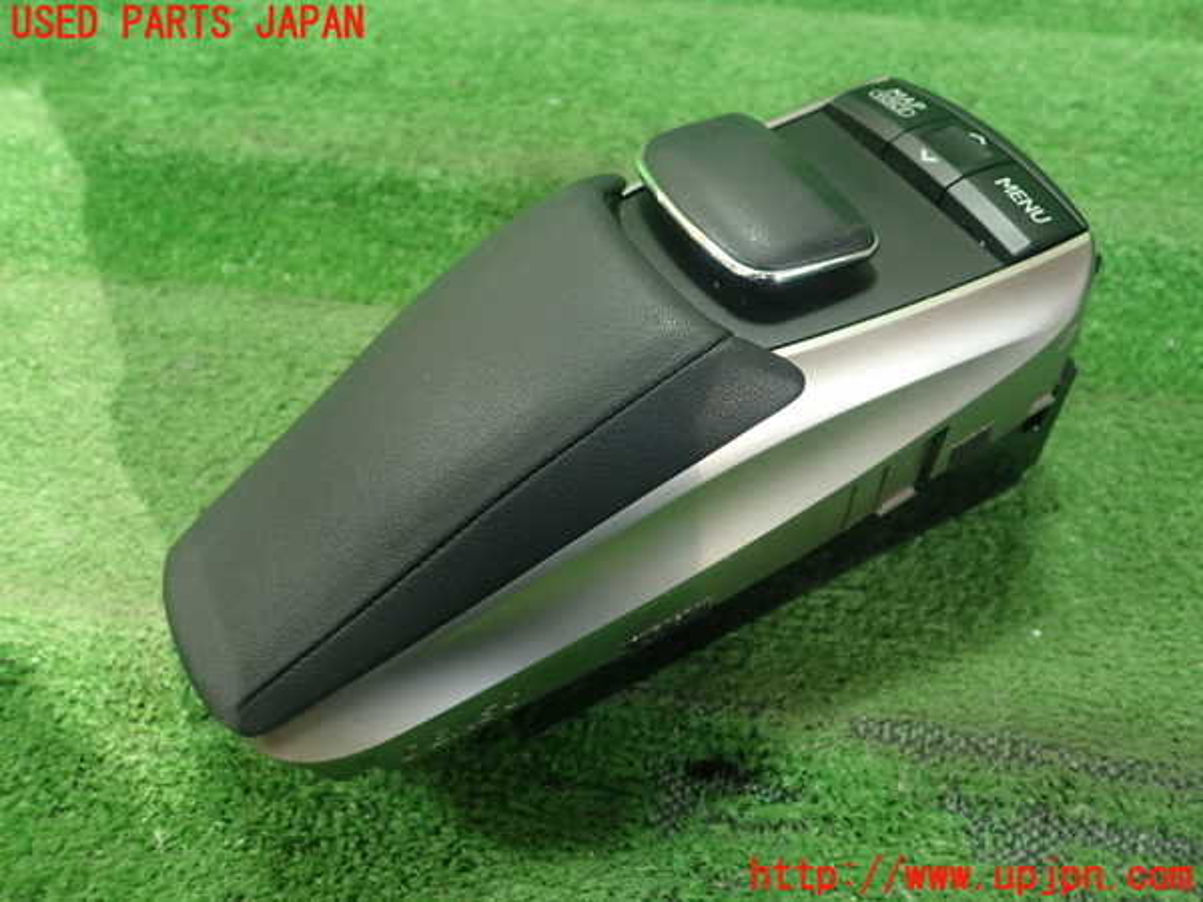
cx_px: 602
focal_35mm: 30
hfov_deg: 60.0
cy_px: 451
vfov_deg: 46.8
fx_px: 1043
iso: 250
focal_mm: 5.5
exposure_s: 1/125
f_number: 2.3
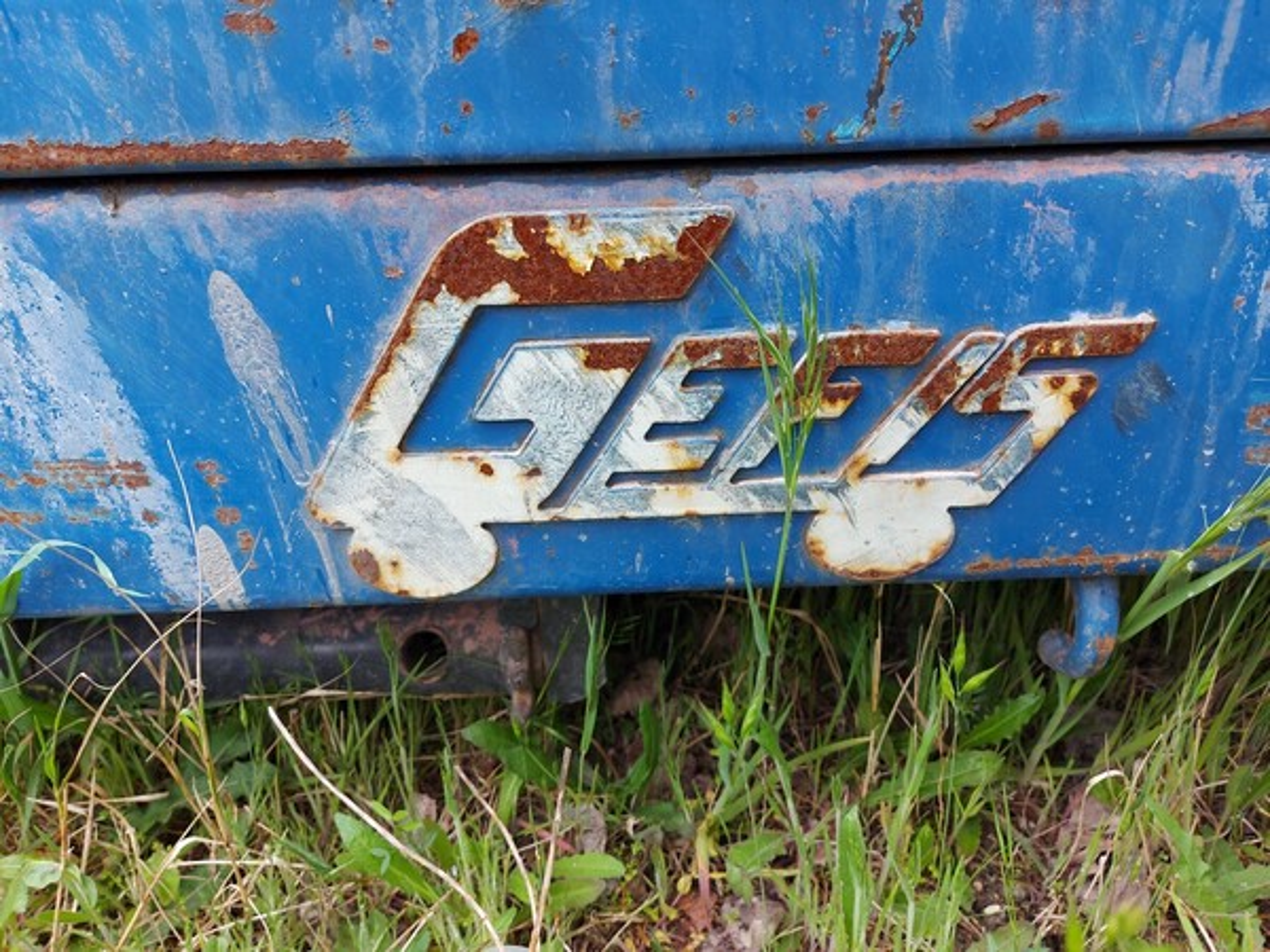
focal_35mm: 24
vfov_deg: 56.8
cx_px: 635
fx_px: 881
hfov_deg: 71.6
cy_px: 476
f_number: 1.8
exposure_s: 1/60
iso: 50
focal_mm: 5.23
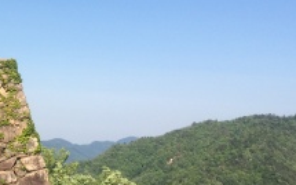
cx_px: -4
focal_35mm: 74
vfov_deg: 17.4
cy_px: 27
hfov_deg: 26.3
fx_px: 596
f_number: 2.2
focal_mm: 4.12
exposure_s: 1/1580
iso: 32
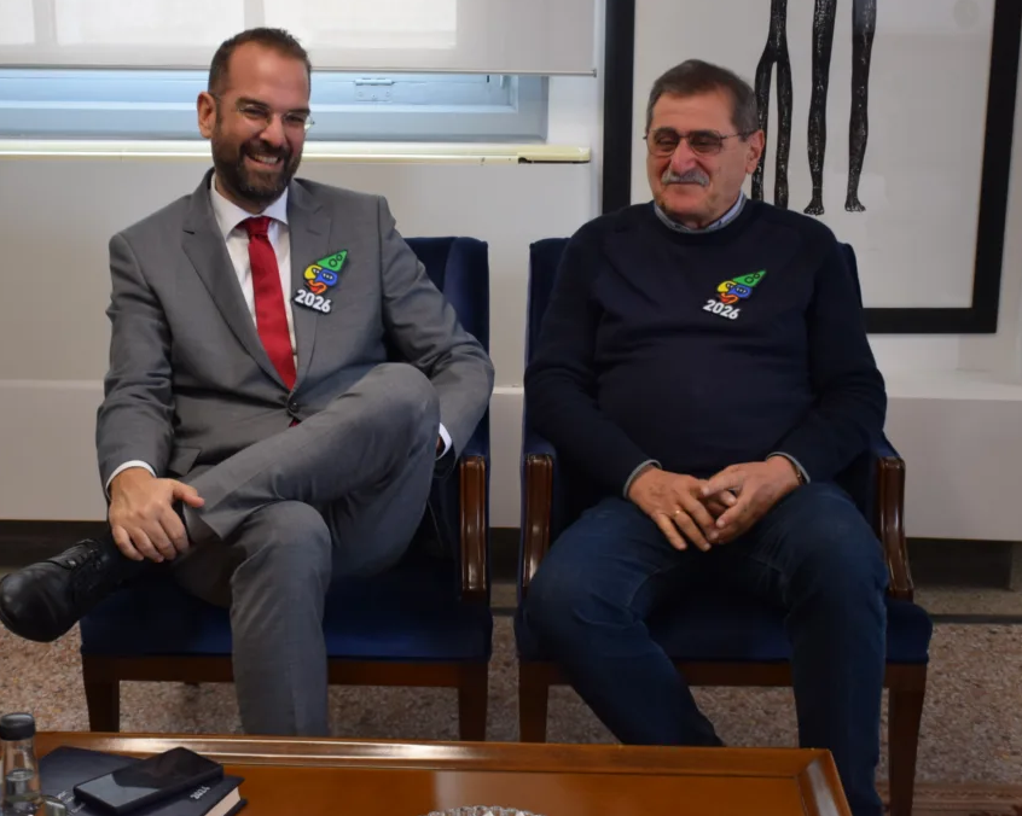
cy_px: 406
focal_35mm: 58
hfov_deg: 32.5
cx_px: 477
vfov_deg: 26.2
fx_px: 1754
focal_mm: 34
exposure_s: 1/60
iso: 800
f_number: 4.2
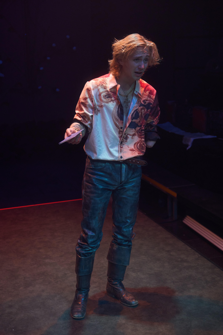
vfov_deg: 36.9
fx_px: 502
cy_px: 168
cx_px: 112
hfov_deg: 25.1
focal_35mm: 54
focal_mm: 54
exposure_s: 1/160
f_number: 3.7
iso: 6400
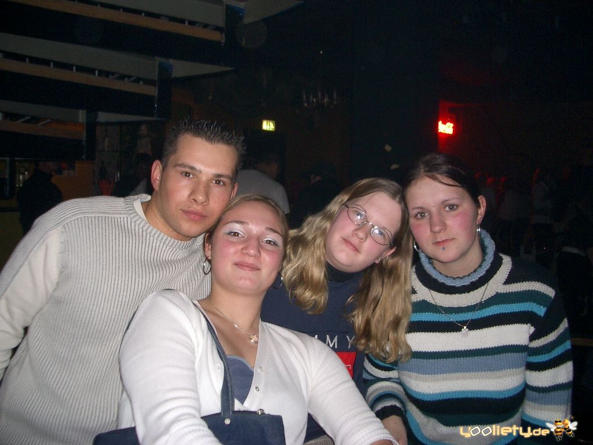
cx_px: 296
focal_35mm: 35
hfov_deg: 52.6
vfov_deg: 40.7
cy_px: 222
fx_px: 600
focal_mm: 5.8
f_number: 2.6
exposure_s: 1/40
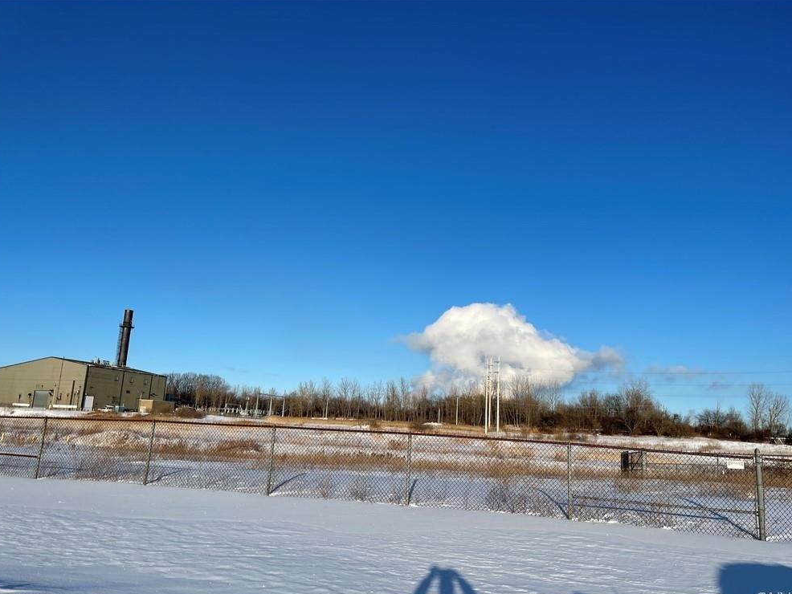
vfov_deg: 51.4
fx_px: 618
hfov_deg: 65.3
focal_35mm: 27
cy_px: 304
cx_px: 400
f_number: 1.6
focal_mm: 5.1
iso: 32
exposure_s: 1/4525
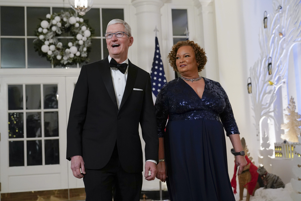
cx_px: 148
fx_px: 393
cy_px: 100
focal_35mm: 47
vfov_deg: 28.6
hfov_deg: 41.9
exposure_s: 1/250
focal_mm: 46
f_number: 3.5
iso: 3200
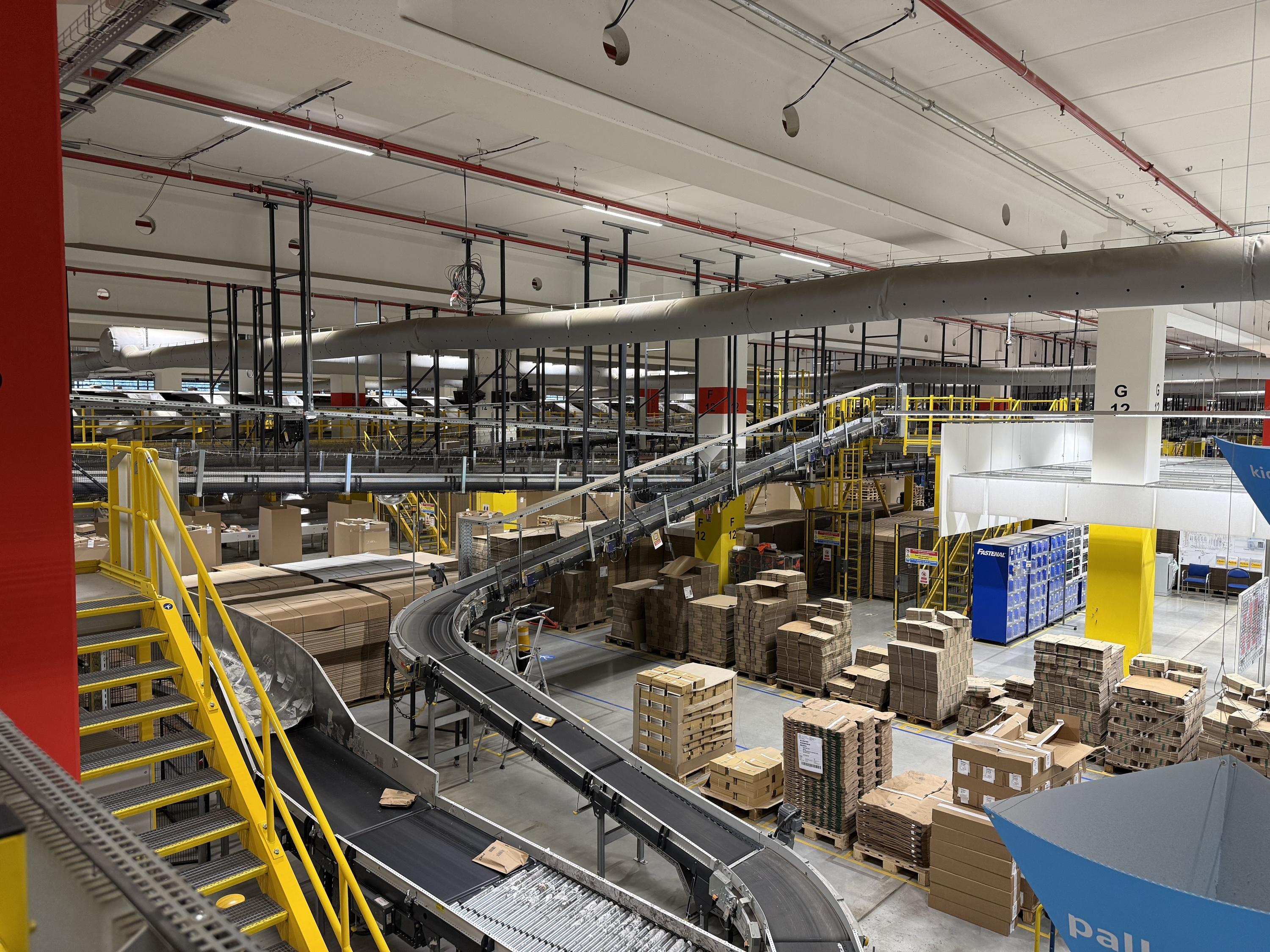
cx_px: 635
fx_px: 881
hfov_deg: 71.6
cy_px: 476
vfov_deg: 56.8
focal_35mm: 24
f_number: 1.78
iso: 160
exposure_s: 1/45
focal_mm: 6.76
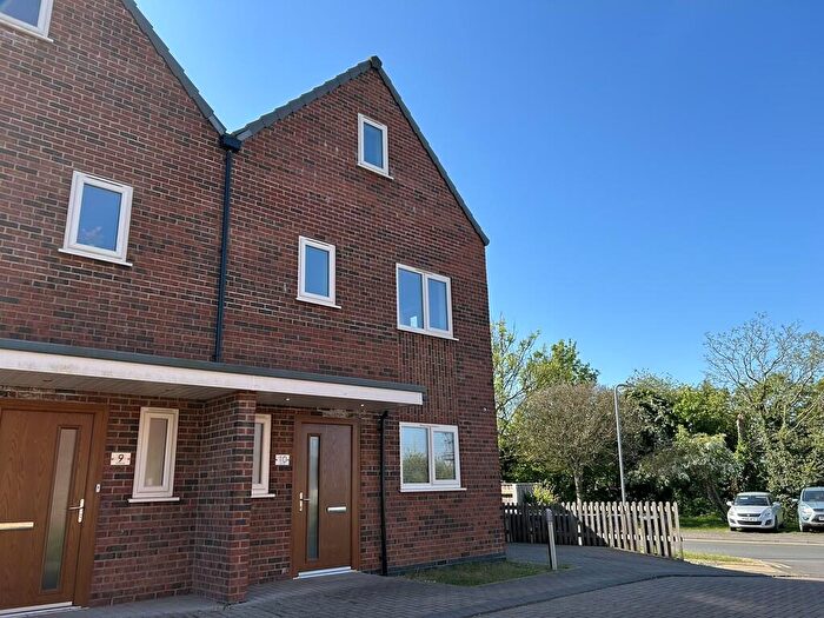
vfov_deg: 53.1
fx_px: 619
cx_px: 412
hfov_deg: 67.3
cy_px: 309
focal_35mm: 26
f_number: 1.5
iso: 50
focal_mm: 5.7
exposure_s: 1/1934
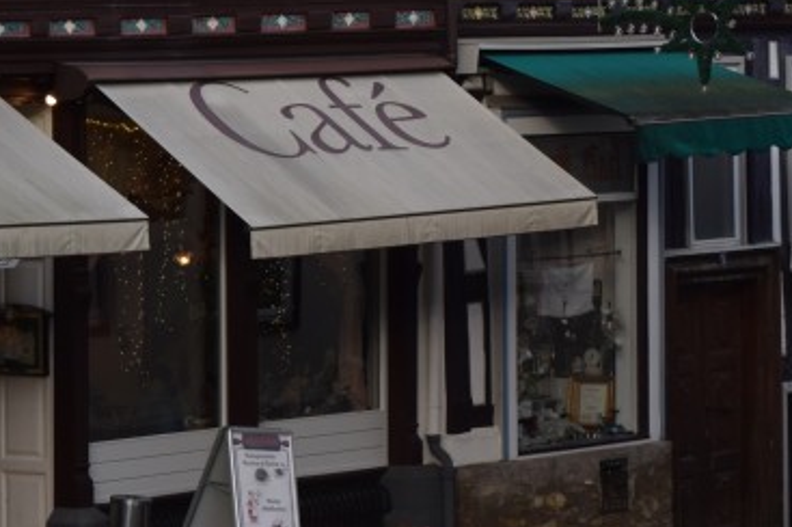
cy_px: -15
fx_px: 5064
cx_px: 861
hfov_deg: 8.9
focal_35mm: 230
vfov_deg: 5.9
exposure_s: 1/250
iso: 360
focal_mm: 55
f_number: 8
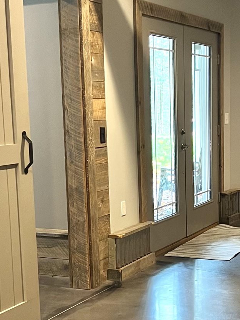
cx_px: 145
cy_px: 214
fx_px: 666
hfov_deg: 20.4
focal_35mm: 72
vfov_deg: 26.9
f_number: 1.5
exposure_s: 1/40
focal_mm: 5.7
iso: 400
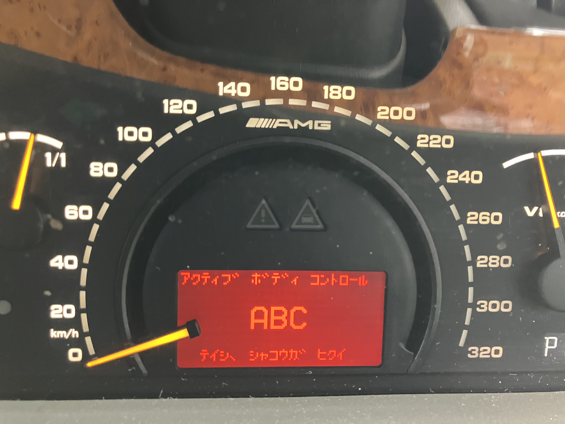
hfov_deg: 63.4
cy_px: 212
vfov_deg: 49.7
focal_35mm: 28
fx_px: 457
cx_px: 282
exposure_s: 1/25
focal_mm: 3.99
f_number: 1.8
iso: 640
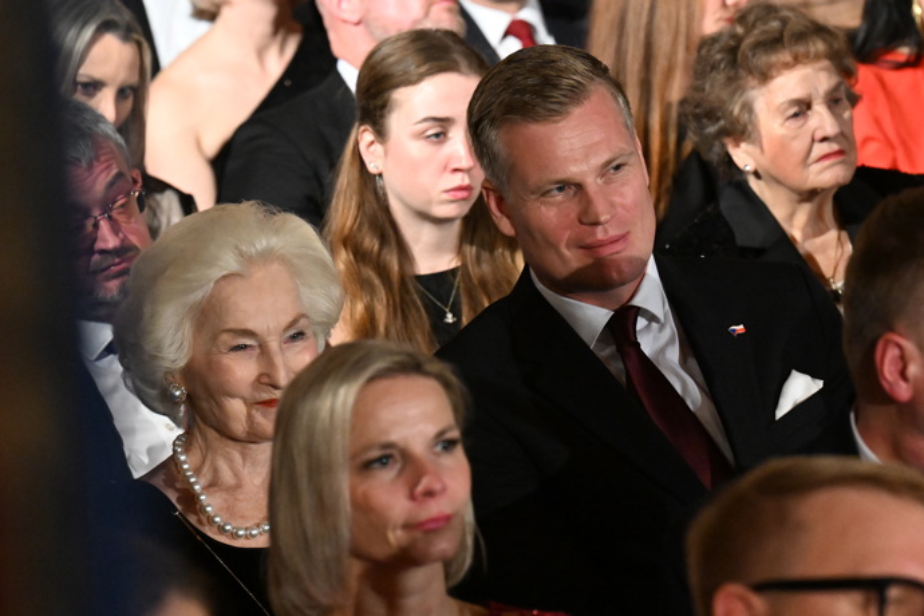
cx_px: 462
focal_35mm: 232
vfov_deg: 5.9
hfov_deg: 8.9
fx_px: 5954
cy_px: 308
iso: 8000
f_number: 5.6
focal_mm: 155
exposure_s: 1/160
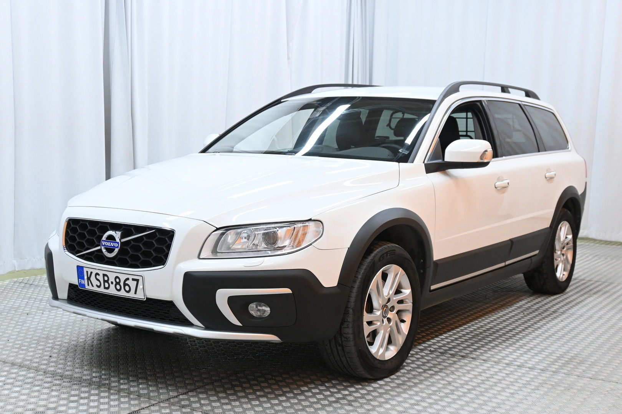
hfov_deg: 43.6
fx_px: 777
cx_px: 311
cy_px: 207
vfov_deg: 29.9
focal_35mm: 45
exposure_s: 1/100
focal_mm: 30
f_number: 5.6
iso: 1600
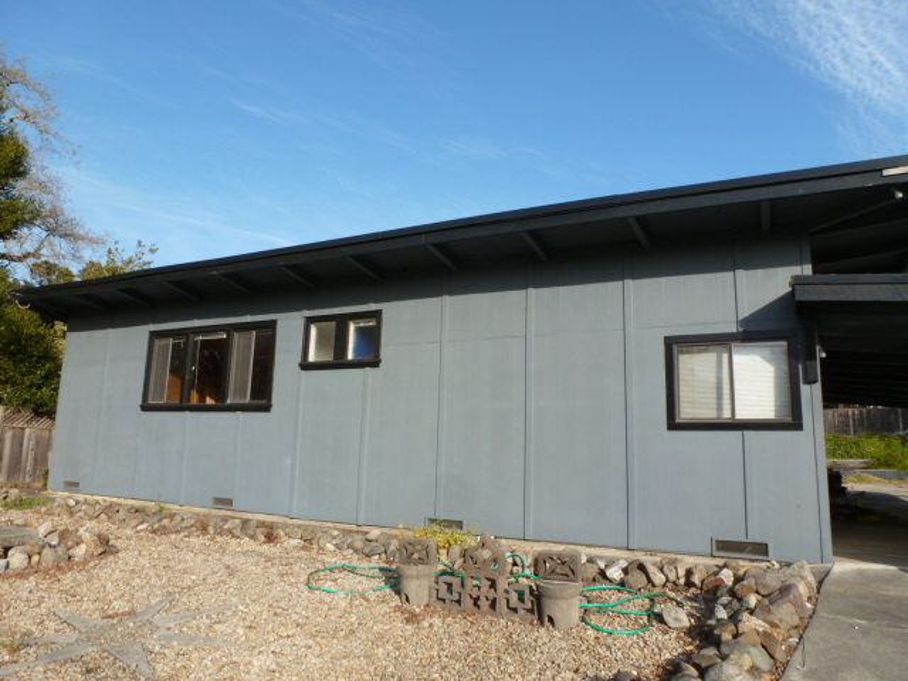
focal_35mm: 24
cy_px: 340
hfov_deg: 71.6
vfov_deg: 56.8
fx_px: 630
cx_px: 454
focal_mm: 4.3
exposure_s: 1/400
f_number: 4
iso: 100
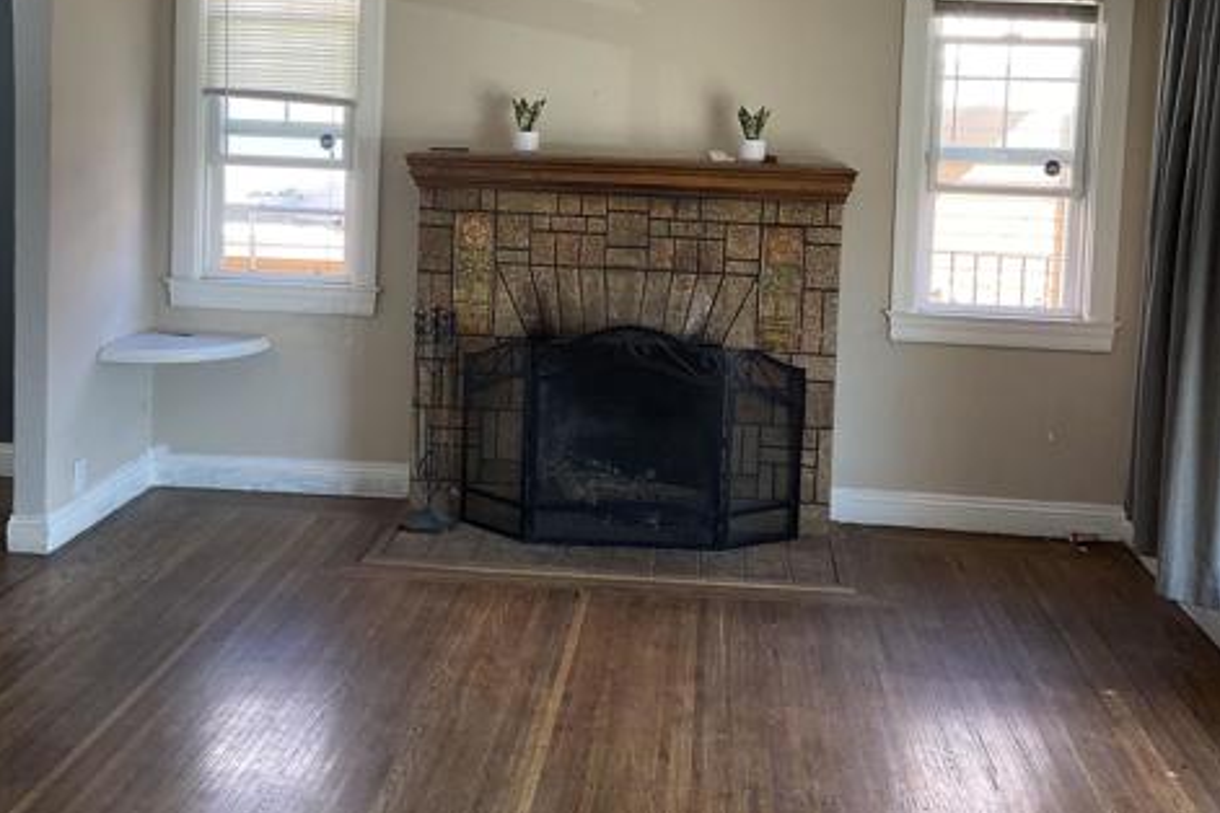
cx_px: 614
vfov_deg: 32.1
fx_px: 1389
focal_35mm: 41
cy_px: 210
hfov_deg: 47.4
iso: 40
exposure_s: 1/60
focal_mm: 3
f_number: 1.8
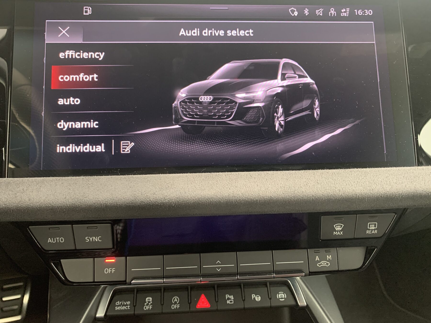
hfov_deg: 67.3
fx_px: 324
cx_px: 216
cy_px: 162
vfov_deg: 53.1
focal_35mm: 26
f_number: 1.8
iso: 400
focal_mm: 4.25
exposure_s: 1/35
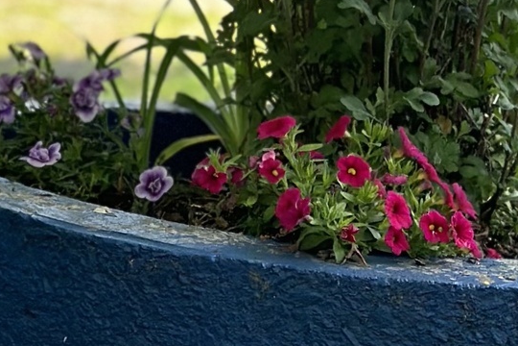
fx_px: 3065
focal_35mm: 213
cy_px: 12
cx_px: 145
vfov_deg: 6.4
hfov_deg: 9.6
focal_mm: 6.86
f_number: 1.78
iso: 80
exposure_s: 1/858
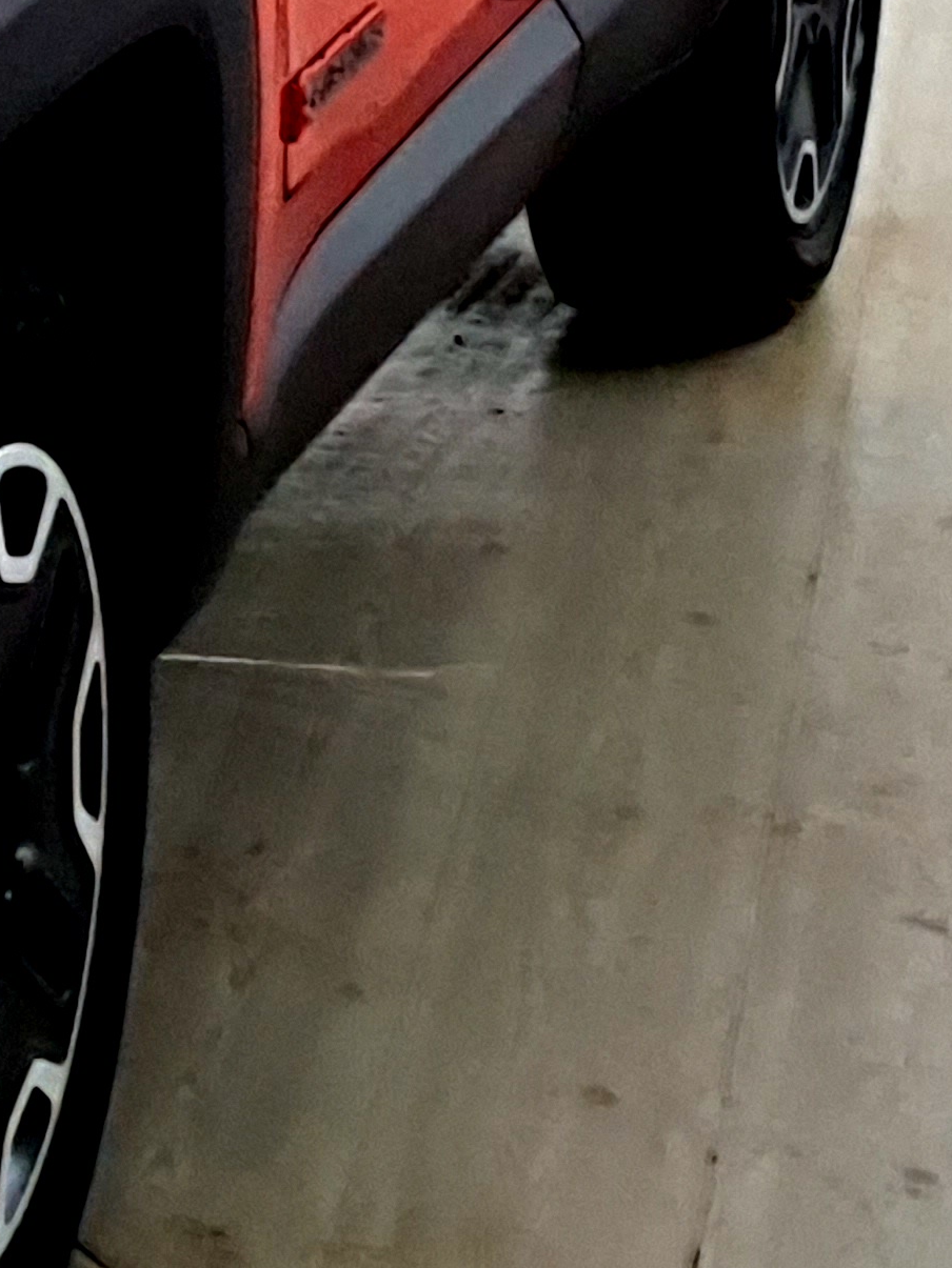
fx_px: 3190
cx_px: -1092
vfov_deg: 21.5
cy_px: -62
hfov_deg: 13.8
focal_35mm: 87
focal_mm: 4.32
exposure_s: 1/90
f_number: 1.5
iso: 160
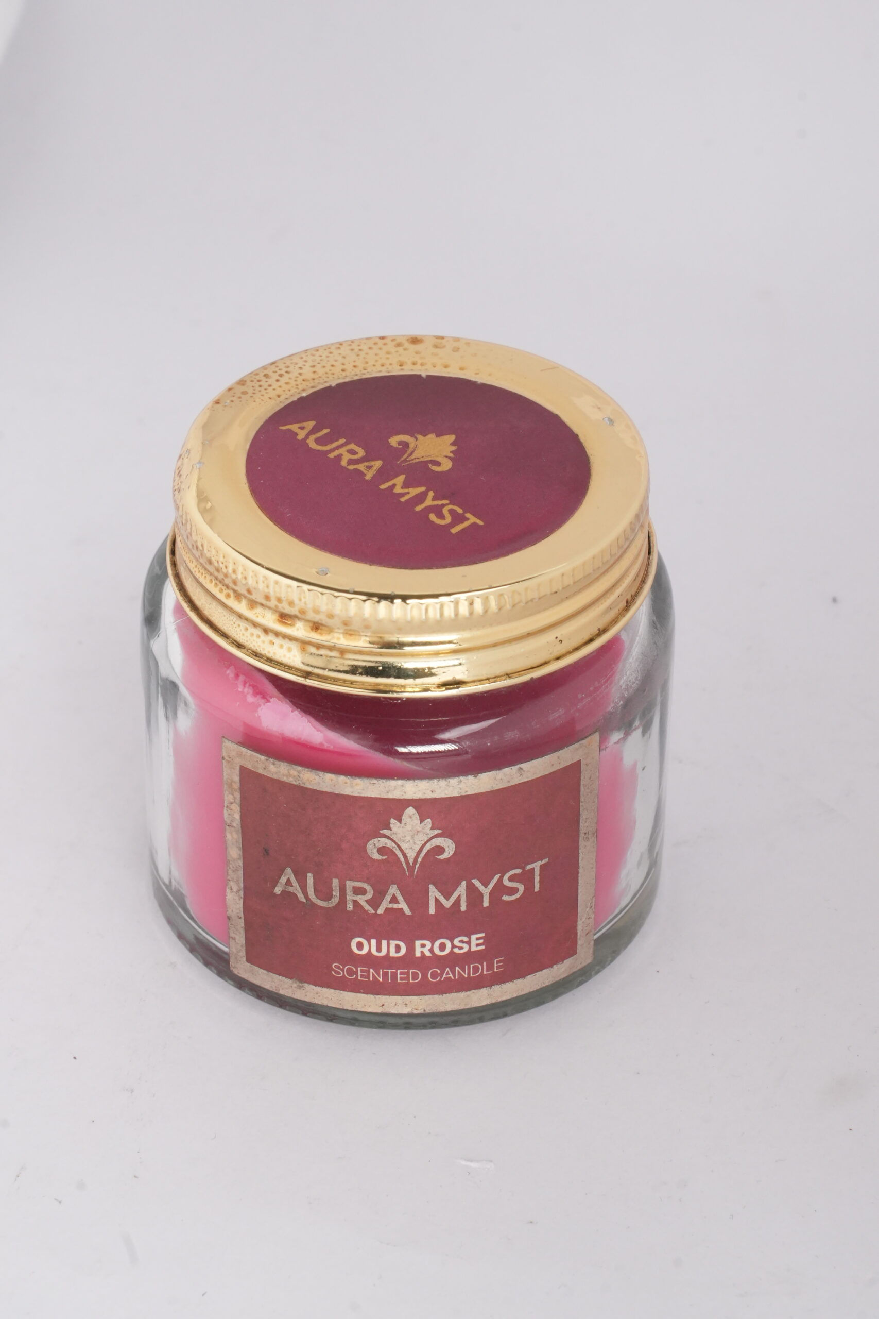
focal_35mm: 112
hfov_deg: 12.2
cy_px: 660
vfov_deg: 18.3
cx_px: 440
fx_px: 4101
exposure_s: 1/125
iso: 2000
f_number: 22
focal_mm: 75
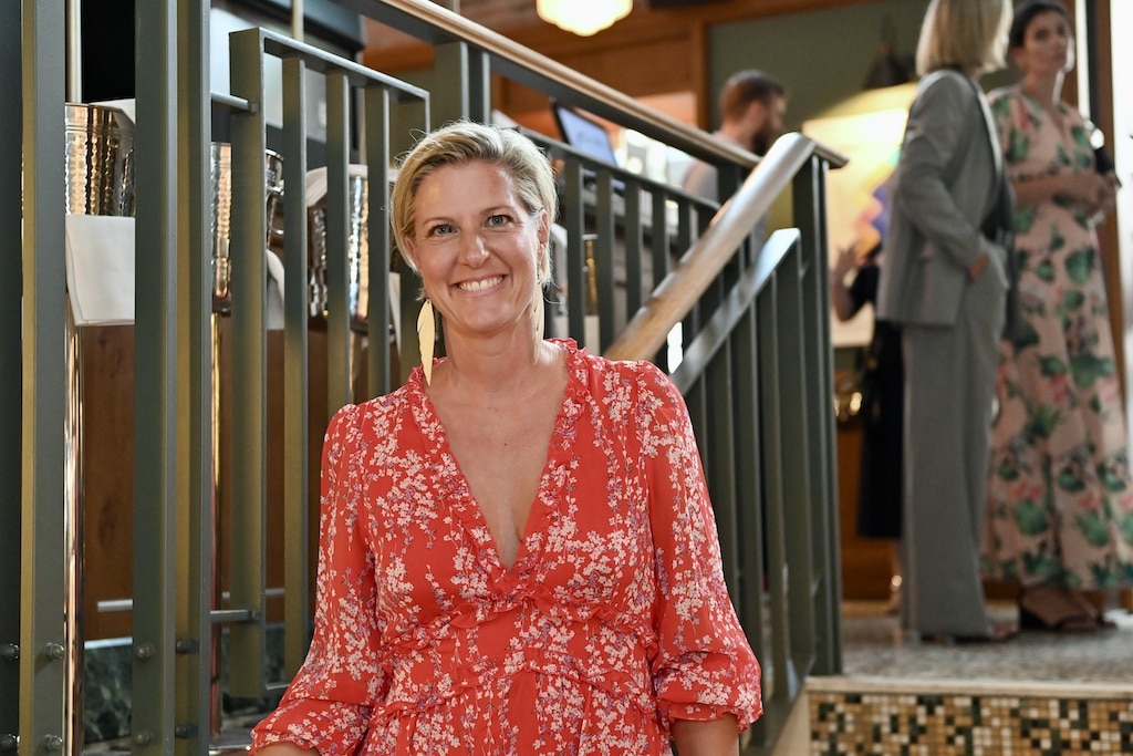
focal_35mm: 60
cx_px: 566
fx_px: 1888
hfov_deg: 33.4
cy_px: 378
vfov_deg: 22.6
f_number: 3.2
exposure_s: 1/100
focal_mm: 60
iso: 4500
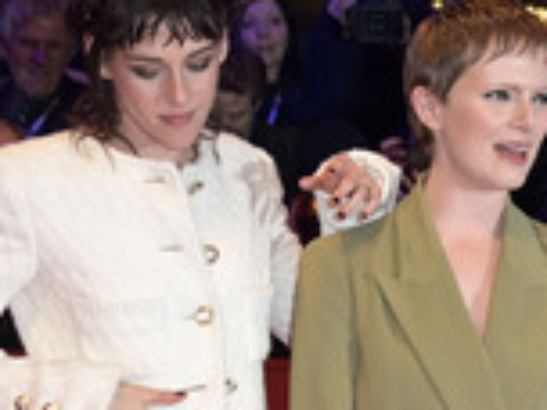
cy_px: 381
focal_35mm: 157
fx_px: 2481
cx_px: 621
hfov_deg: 12.3
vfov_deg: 9.4
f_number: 5.6
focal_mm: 55
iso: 1000
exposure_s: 1/200
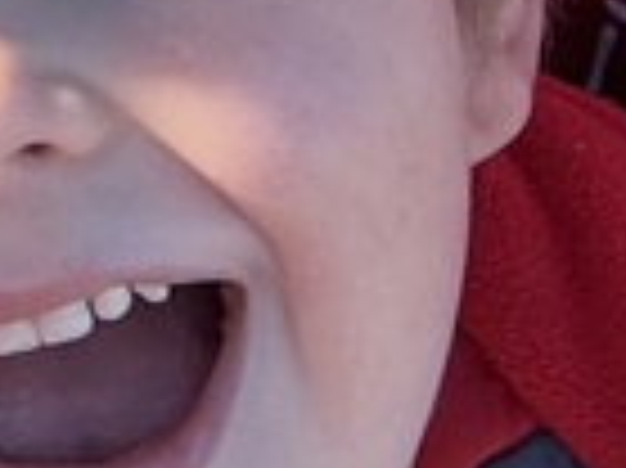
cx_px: -1229
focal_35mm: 170
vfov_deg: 7.8
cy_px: -824
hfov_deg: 9.3
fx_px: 3072
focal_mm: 2.69
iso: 25
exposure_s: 1/535
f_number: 1.9
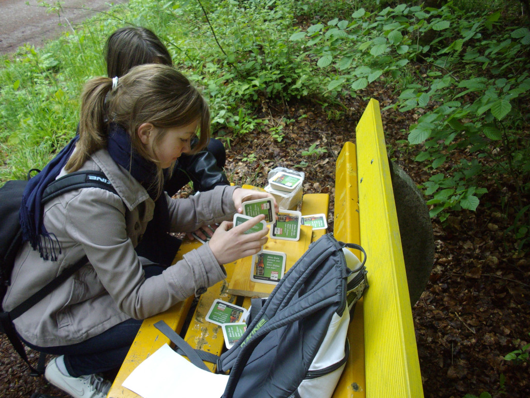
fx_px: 567
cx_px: 265
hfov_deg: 50.1
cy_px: 199
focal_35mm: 37
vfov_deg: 38.7
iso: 190
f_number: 2.8
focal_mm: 6.2
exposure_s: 1/50
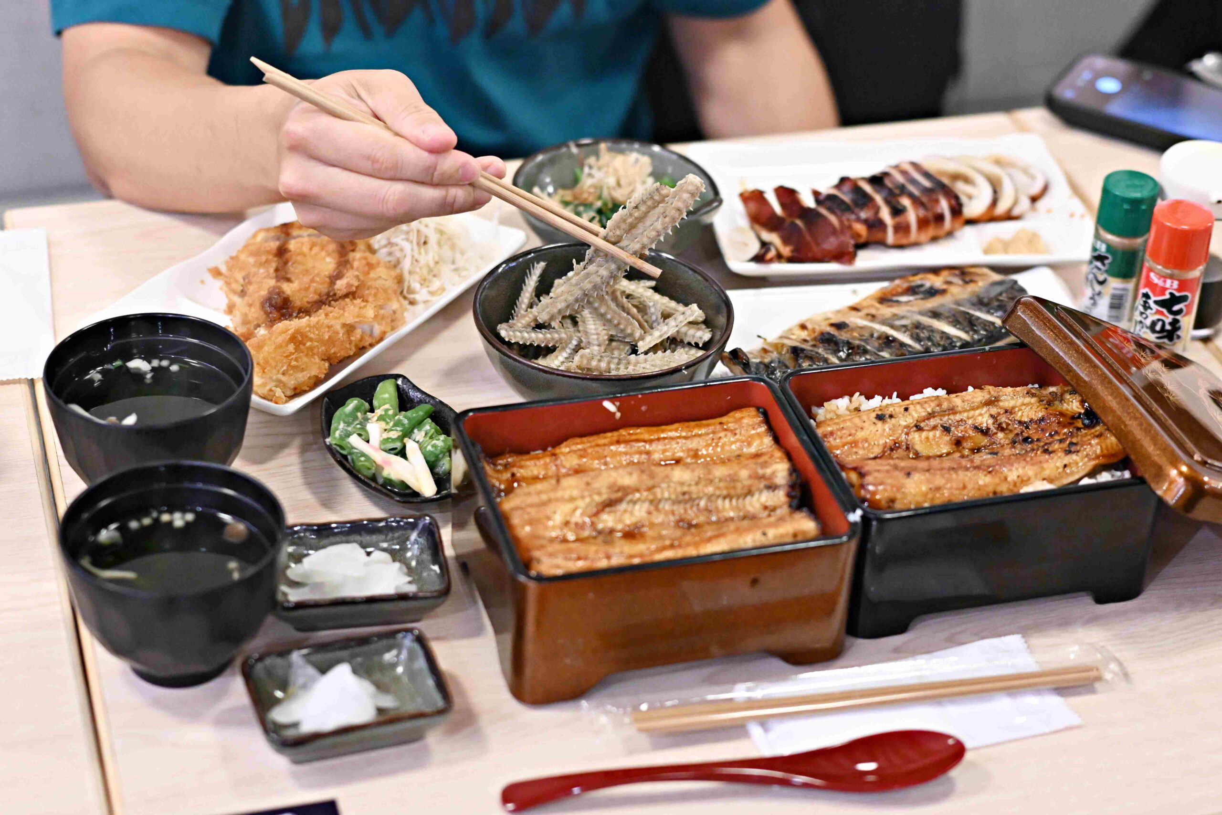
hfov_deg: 27.0
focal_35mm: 75
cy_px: 408
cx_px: 611
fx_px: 2546
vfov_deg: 18.2
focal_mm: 50
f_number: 2.2
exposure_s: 1/200
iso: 2800
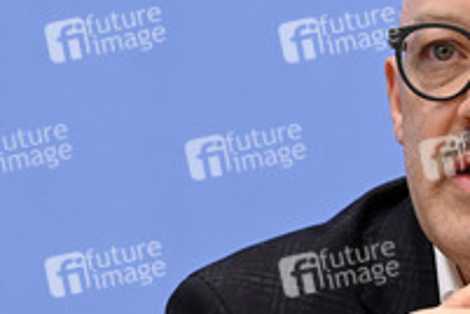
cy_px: 211
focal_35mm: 269
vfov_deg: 5.1
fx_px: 3512
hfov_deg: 7.6
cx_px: 511
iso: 4000
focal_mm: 120
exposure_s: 1/640
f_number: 5.6
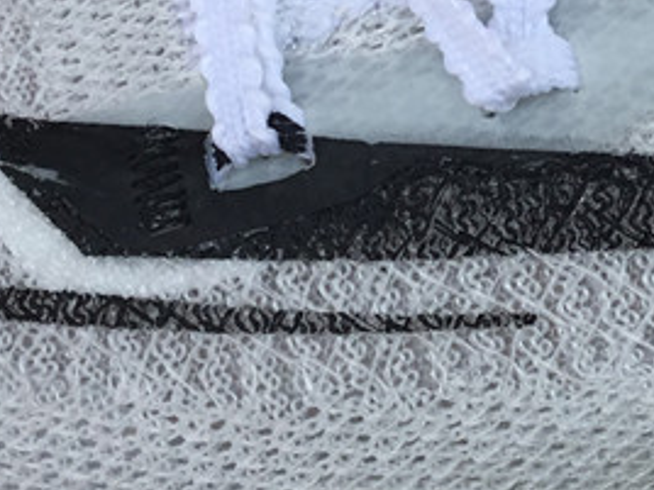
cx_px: 652
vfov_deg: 14.2
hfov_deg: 18.4
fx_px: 1965
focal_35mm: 104
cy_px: 230
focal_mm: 3.3
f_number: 2.4
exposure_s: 1/617
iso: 25
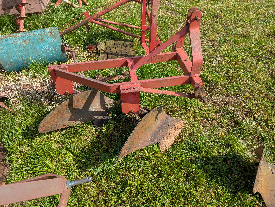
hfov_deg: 71.5
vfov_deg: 56.9
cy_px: 104
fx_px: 191
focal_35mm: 24
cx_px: 138
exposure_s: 1/1770
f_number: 1.85
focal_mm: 6.81
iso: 42
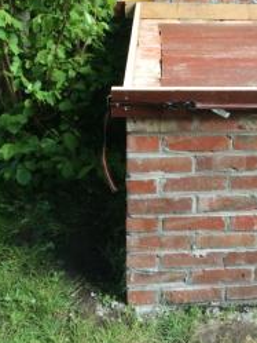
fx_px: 534
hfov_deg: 26.3
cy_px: 70
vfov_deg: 34.5
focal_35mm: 54
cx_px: 224
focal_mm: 4.12
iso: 32
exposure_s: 1/140
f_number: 2.2
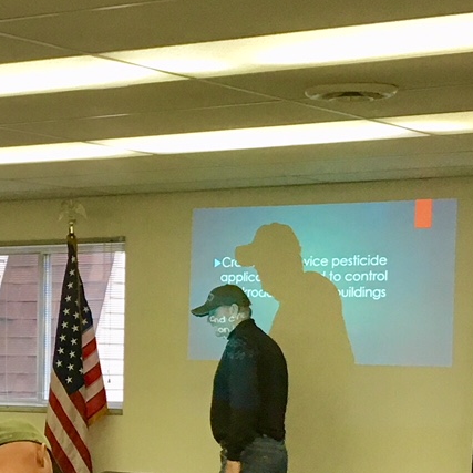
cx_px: -133
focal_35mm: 121
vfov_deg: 14.3
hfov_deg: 13.9
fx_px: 1871
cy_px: 369
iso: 40
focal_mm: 4.15
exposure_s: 1/30
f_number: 2.2
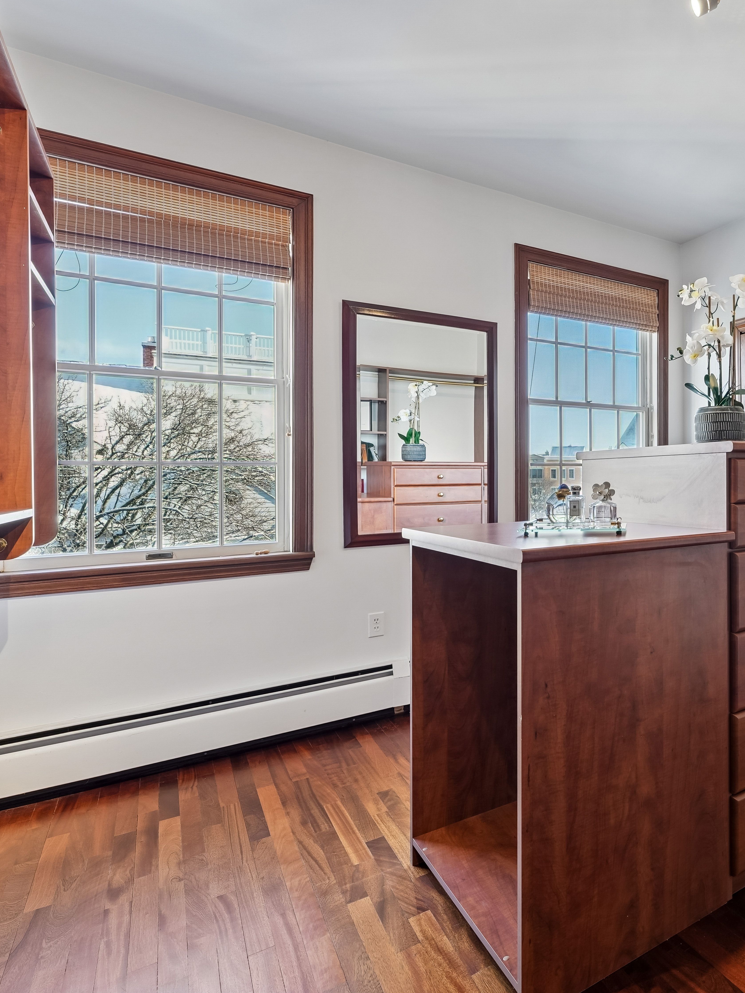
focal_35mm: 21
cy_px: 482
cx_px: 676
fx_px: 603
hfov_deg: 54.8
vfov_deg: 79.0
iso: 250
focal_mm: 14
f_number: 8
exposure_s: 1/10
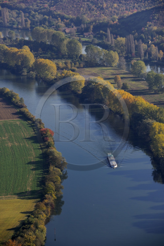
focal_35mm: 165
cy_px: 123
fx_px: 1129
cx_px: 82
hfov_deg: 8.3
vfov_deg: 12.5
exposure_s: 1/800
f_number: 8
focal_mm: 165
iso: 400
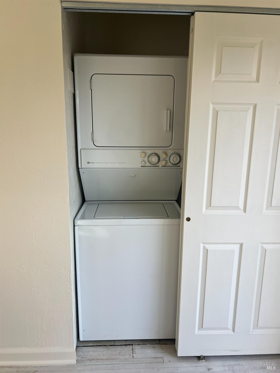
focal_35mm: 26
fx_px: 280
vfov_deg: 67.3
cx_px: 140
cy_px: 186
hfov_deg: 53.1
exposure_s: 1/516
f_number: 1.5
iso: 50
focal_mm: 5.7
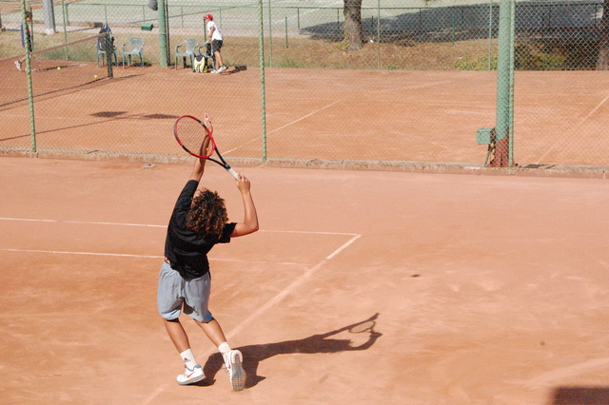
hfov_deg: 20.9
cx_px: 304
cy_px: 202
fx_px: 1648
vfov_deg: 14.0
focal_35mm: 98
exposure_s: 1/2500
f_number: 13
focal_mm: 65
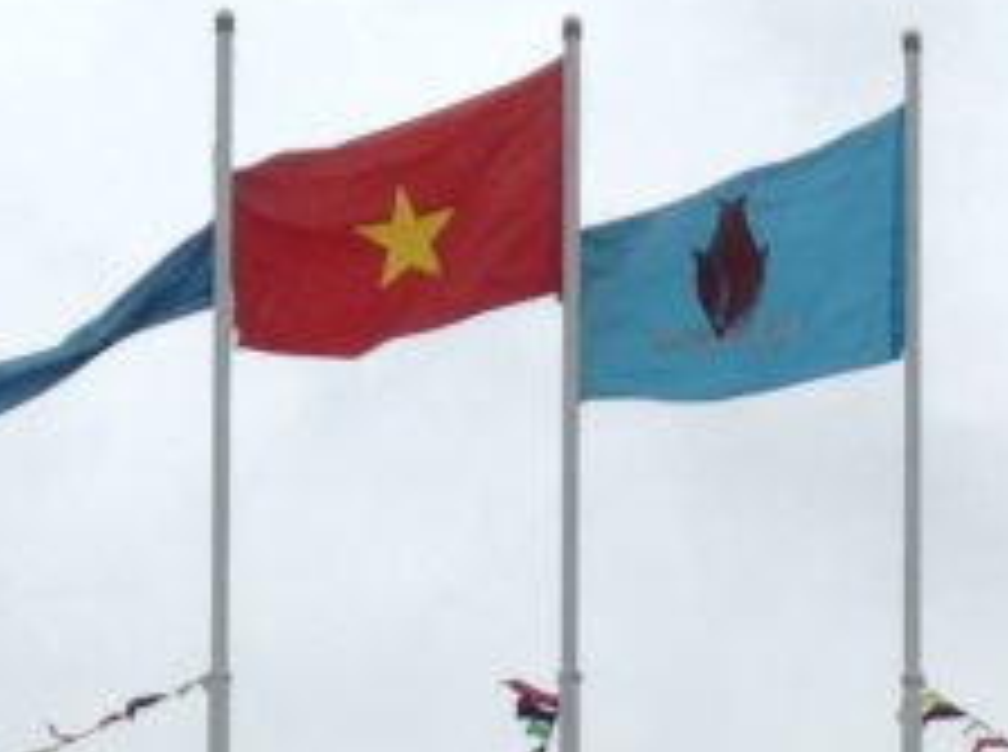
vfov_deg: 9.3
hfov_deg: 13.1
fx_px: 4388
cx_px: 706
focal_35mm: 151
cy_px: 1439
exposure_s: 1/499
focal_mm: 3.3
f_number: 2.4
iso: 32
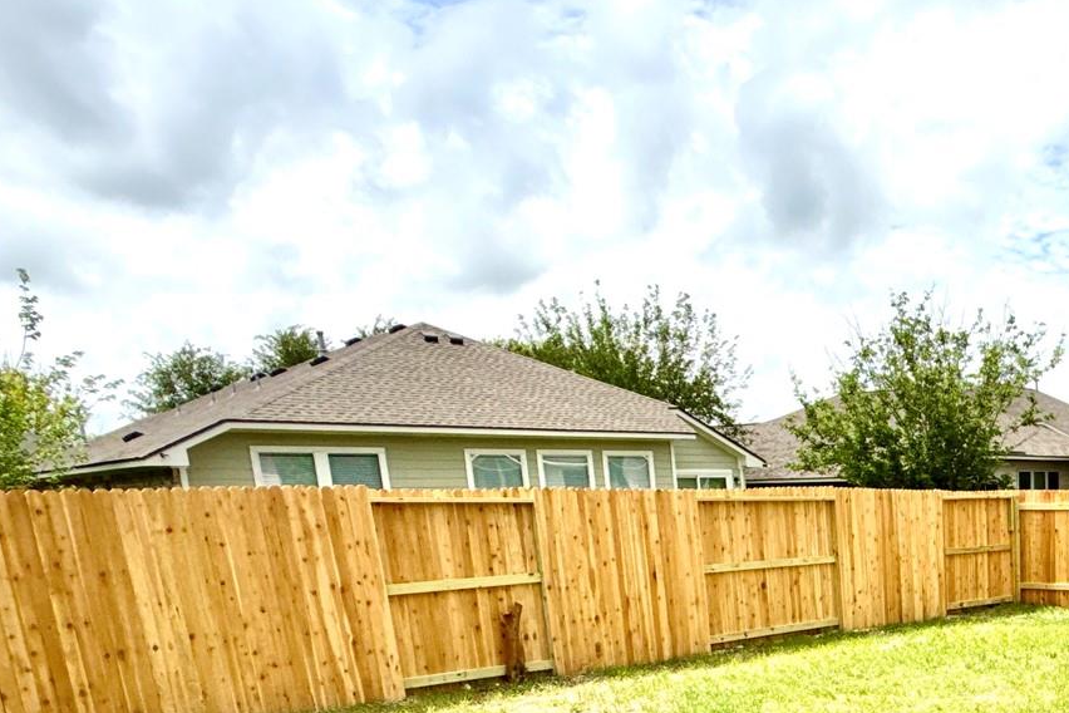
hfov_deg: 47.3
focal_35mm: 35
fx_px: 1039
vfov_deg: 34.4
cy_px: 716
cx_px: 1015
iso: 50
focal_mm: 2.22
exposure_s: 1/2506
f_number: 2.2
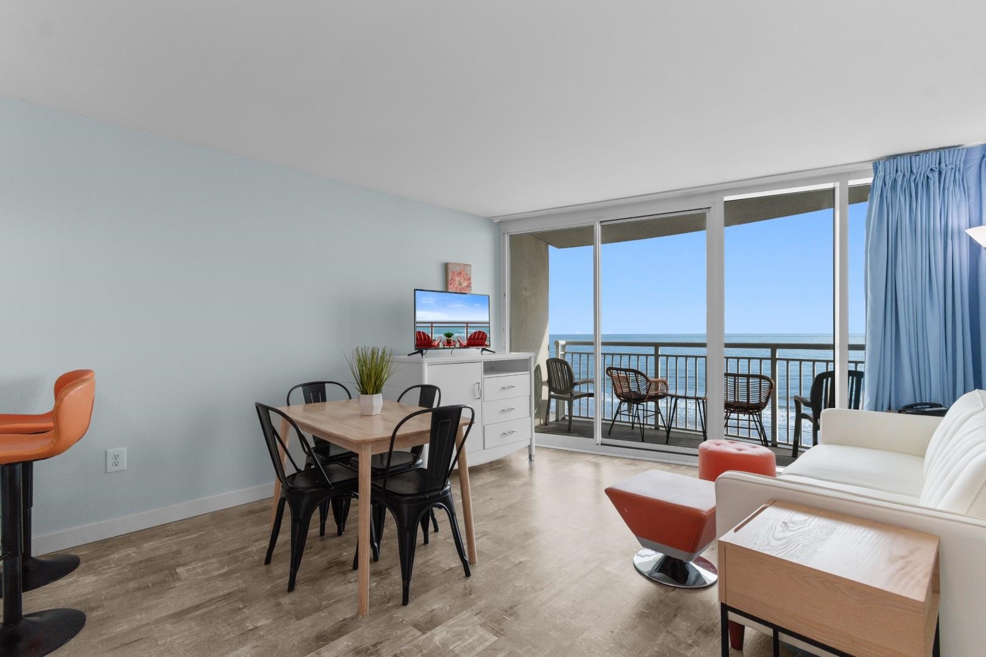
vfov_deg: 77.3
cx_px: 493
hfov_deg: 100.4
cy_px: 328
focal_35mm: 15
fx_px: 411
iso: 100
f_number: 4.5
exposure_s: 1/6
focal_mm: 10
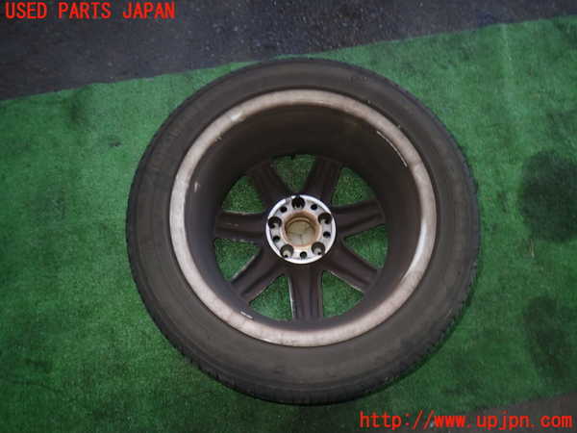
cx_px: 288
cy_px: 216
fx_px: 417
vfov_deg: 54.9
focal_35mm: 25
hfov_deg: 69.4
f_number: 5.6
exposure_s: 1/30
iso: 200
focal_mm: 4.5
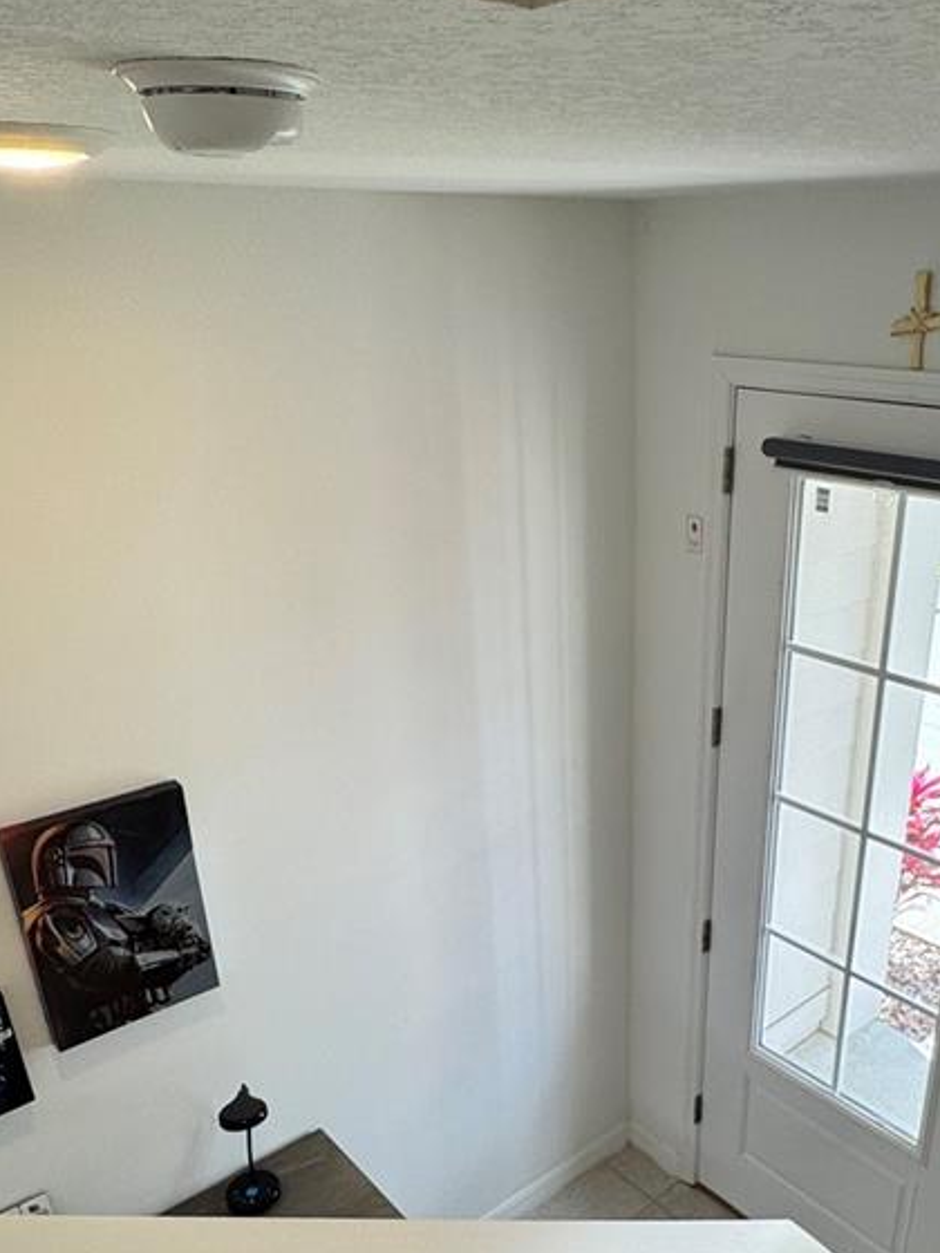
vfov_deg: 59.1
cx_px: 627
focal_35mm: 30
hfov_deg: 46.1
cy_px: 794
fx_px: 1086
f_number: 2.2
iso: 40
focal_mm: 2.22
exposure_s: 1/163
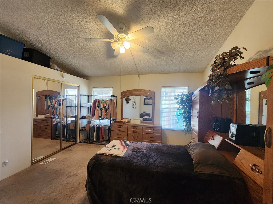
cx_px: 136
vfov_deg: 89.9
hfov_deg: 106.2
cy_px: 102
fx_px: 103
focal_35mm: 13
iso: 320
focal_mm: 2.2
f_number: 2.2
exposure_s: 1/60
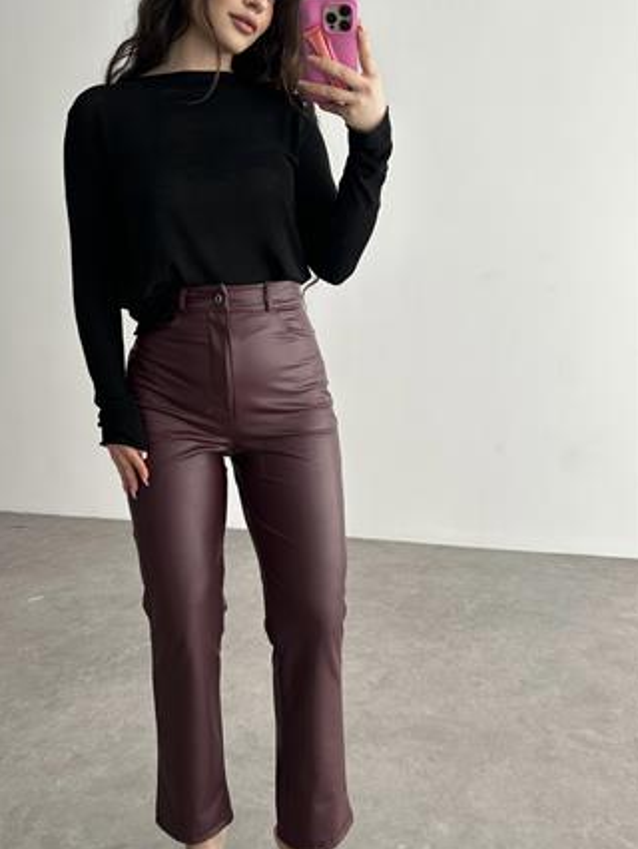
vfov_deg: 59.9
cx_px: 251
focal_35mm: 30
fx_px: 736
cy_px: 429
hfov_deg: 46.5
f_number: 1.8
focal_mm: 6.86
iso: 80
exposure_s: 1/460
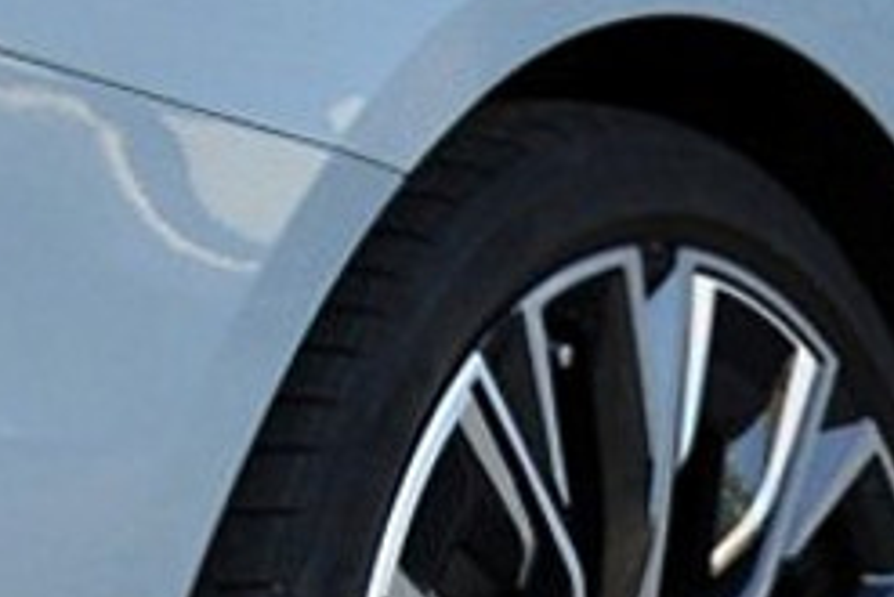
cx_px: -127
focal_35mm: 419
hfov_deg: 4.9
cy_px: -365
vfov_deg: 3.3
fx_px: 10411
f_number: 9
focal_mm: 36
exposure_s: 1/125
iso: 400
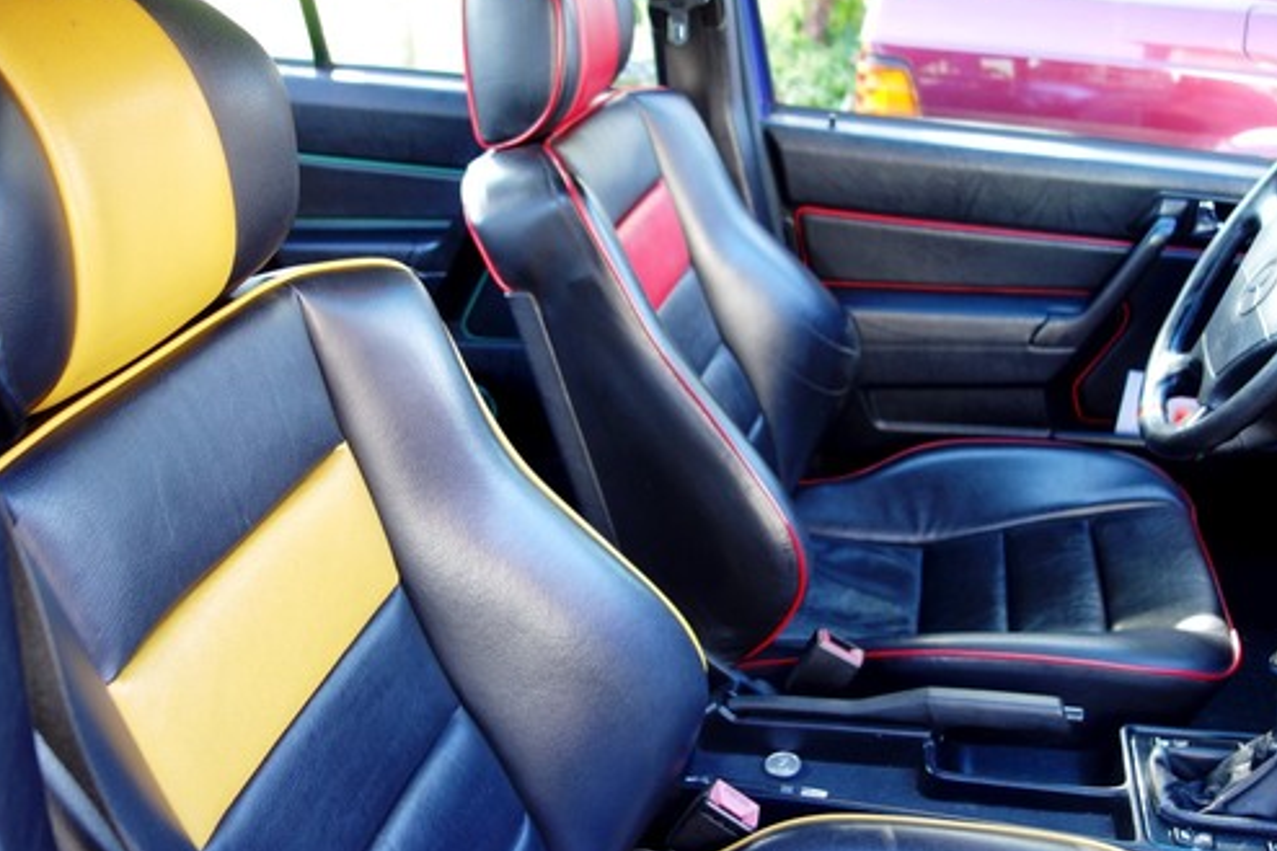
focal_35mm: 34
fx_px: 1206
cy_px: 437
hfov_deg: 55.8
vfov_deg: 38.9
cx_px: 664
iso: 125
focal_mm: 10.4
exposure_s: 1/50
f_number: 1.8
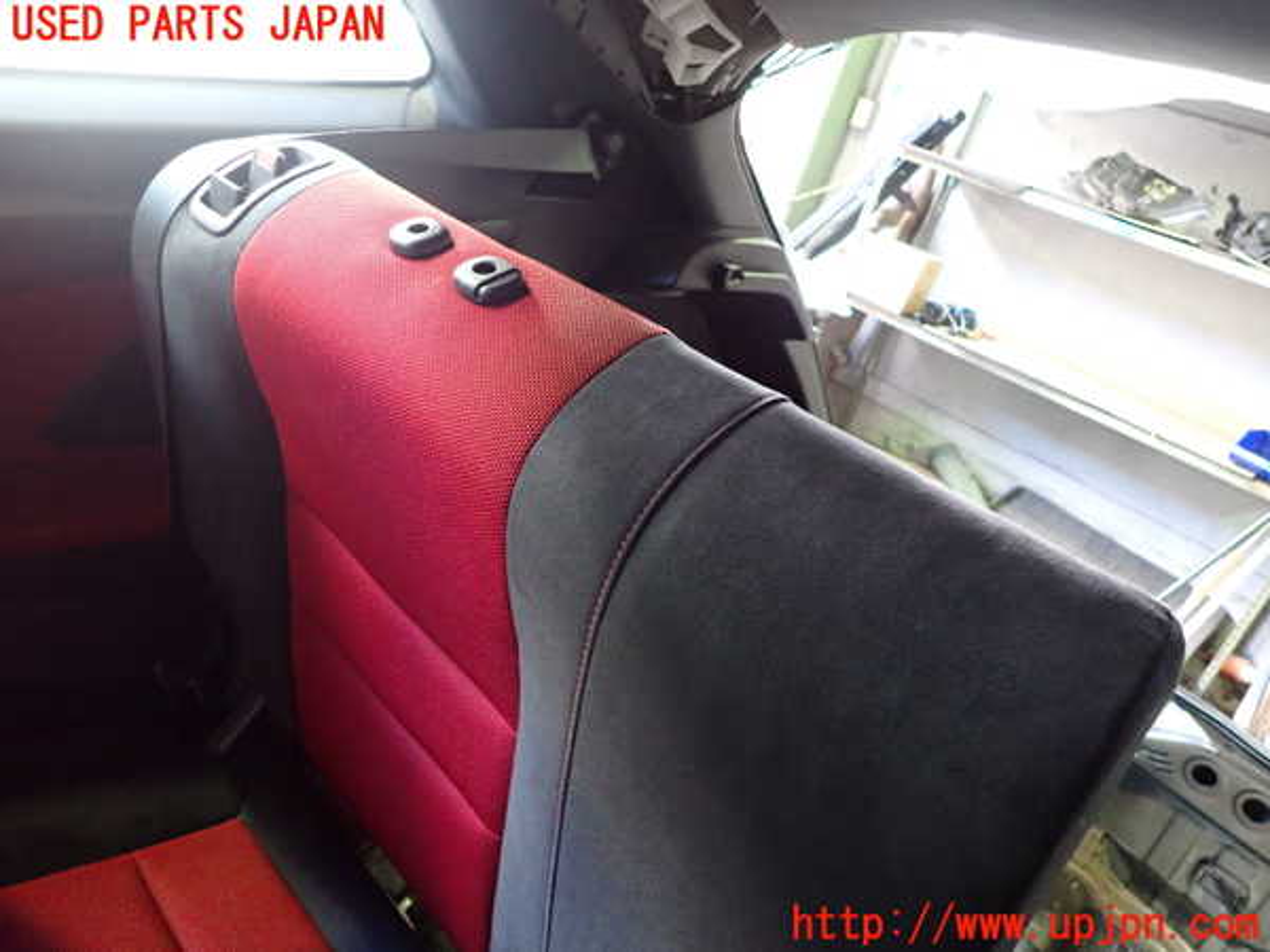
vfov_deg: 54.9
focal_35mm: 25
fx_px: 917
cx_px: 635
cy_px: 476
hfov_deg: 69.4
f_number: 2
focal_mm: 4.5
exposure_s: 1/30
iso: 800
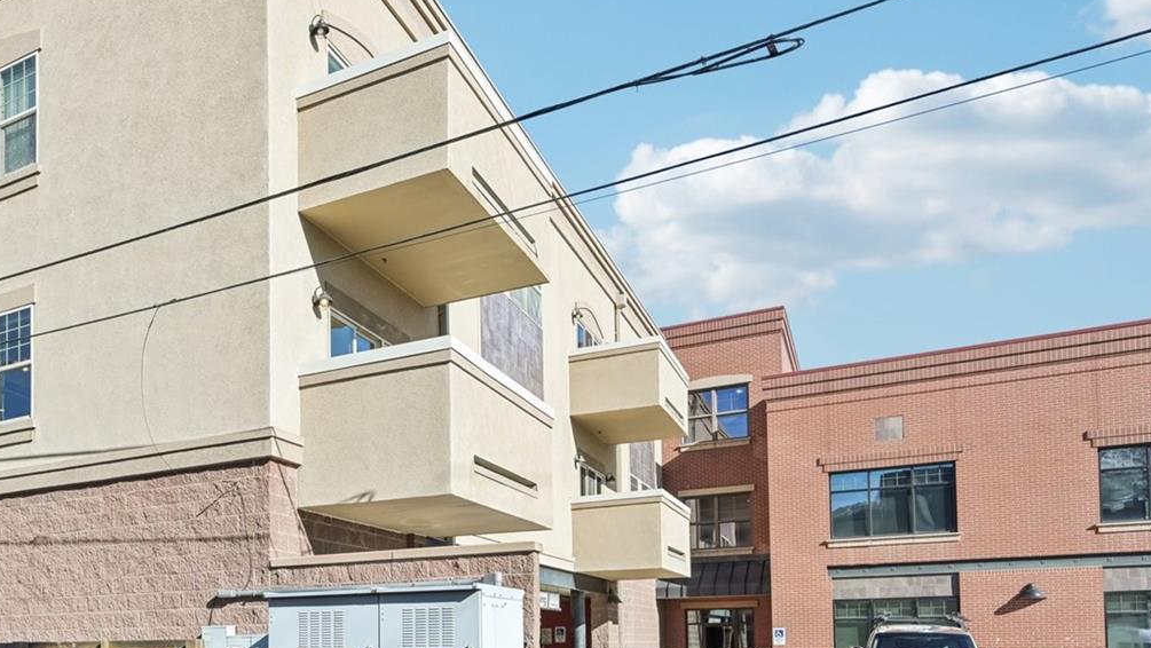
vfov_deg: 38.9
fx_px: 916
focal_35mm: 30
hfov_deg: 60.1
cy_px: 358
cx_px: 260
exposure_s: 1/200
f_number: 8
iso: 100
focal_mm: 18
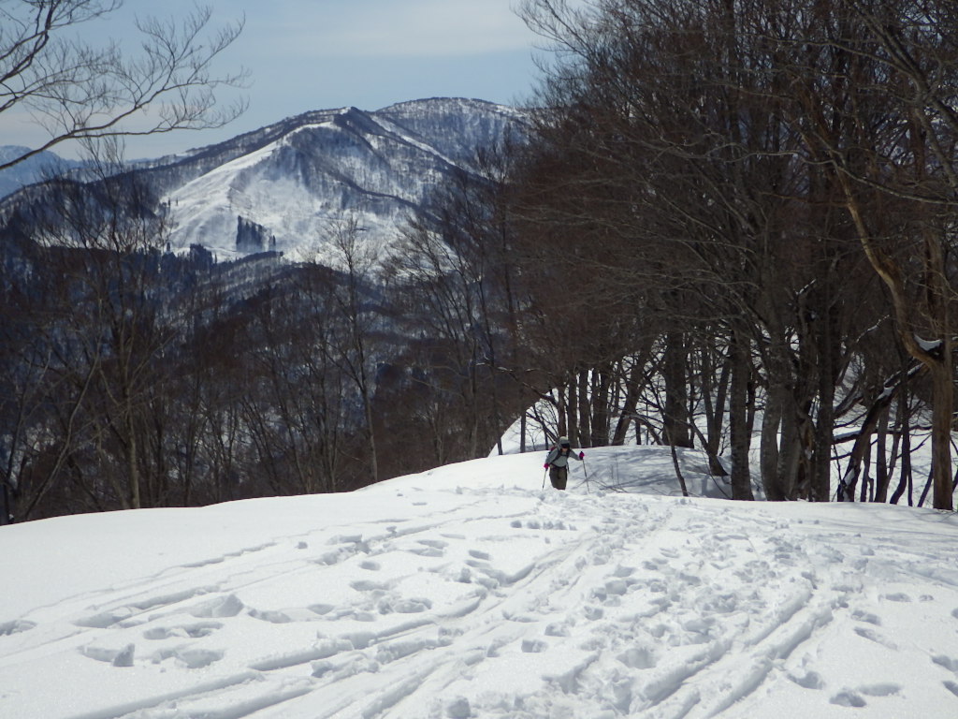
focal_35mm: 50
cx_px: 479
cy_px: 360
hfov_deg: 38.2
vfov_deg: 29.1
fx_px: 1384
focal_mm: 9
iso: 125
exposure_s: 1/320
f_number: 12.6
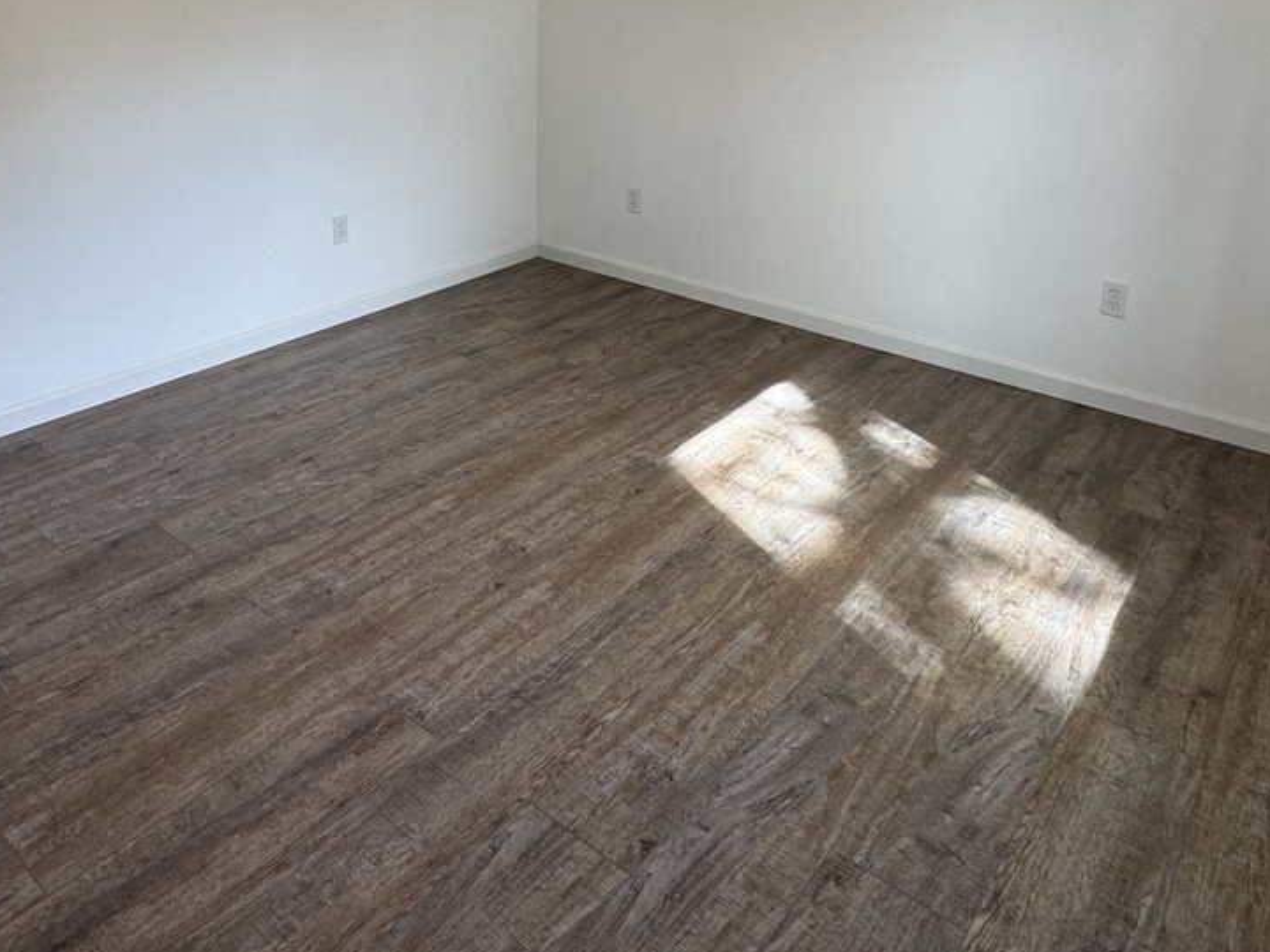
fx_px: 1027
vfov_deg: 46.9
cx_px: 573
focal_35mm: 28
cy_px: 182
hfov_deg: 63.3
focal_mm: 2.22
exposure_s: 1/120
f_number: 2.2
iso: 100
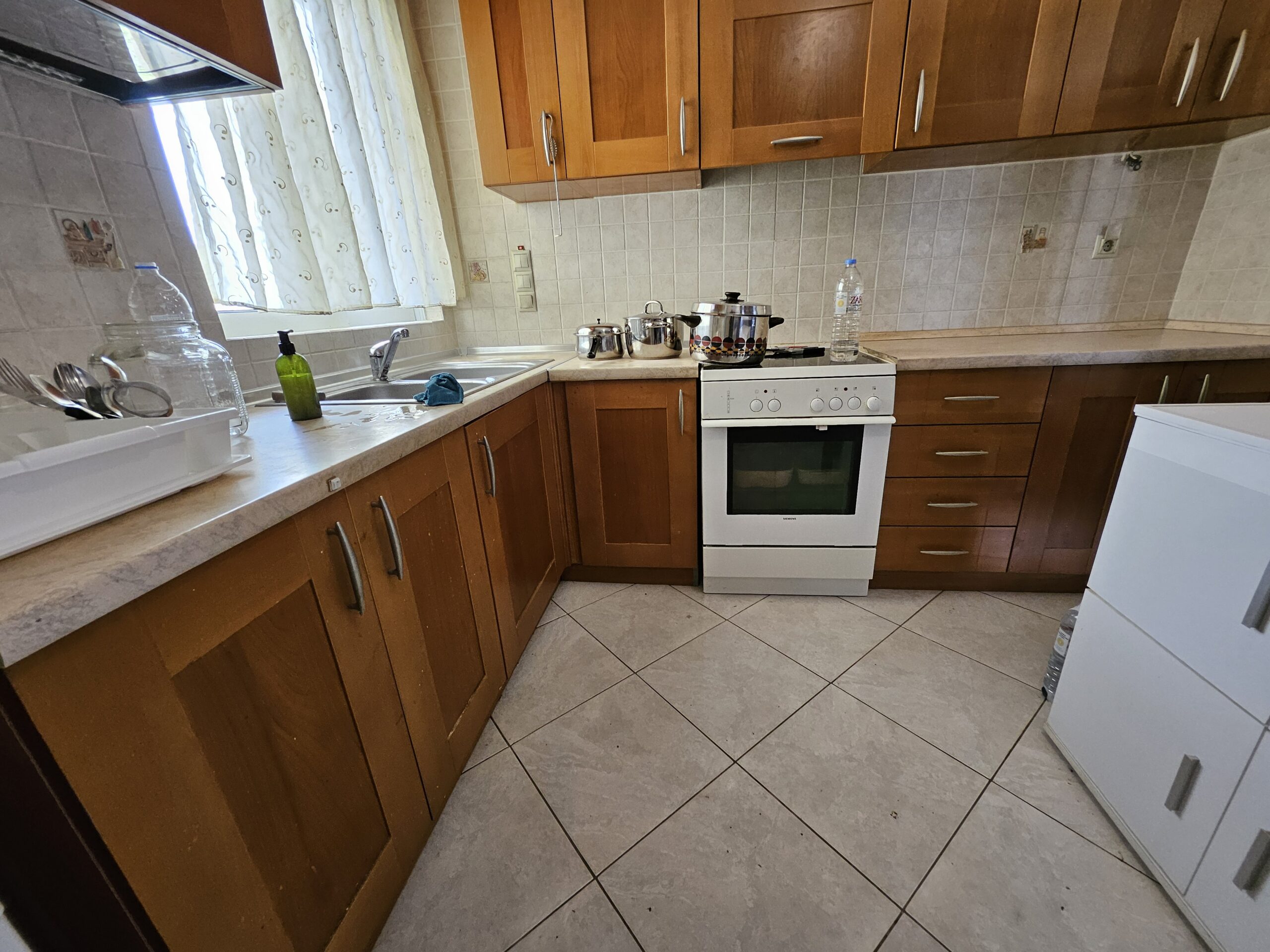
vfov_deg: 89.9
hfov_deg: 106.2
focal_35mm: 13
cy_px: 476
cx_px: 635
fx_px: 477
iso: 200
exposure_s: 1/50
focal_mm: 1.74
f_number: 2.2
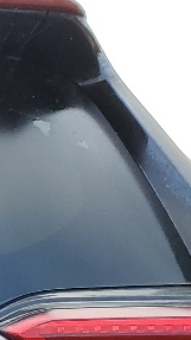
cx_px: -339
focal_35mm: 158
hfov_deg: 7.0
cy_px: 481
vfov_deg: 13.0
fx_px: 1426
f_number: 1.5
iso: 50
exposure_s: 1/303
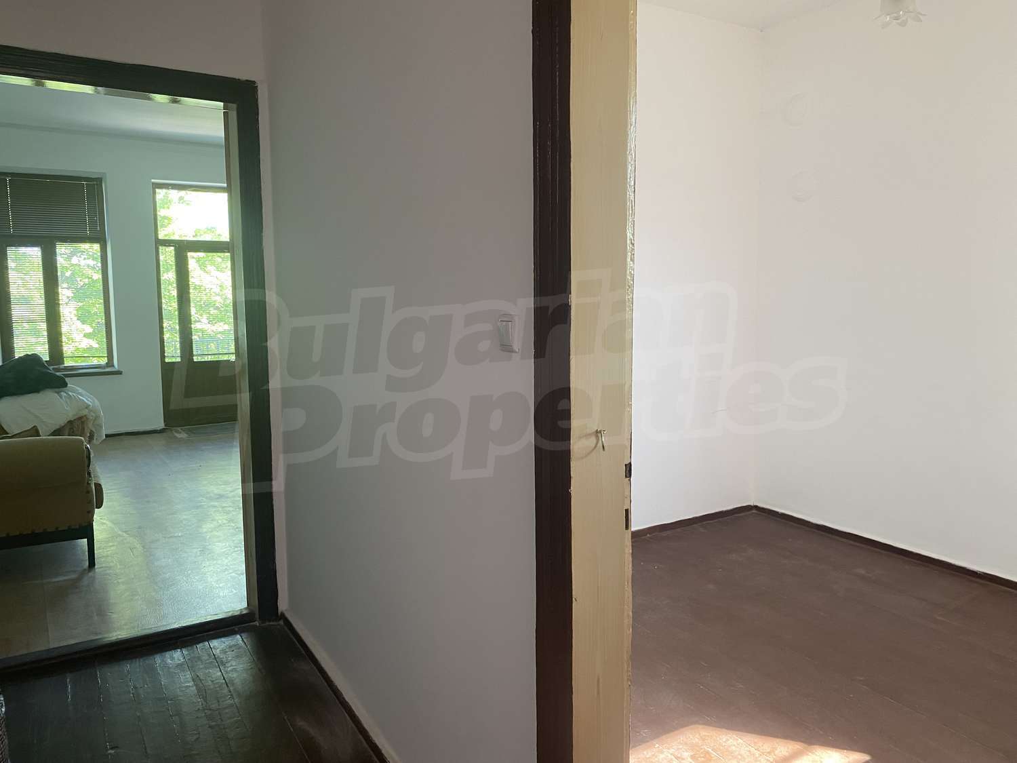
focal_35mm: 26
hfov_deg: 67.3
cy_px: 382
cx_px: 508
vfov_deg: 53.1
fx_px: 764
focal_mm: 4.25
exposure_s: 1/60
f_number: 1.8
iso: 160
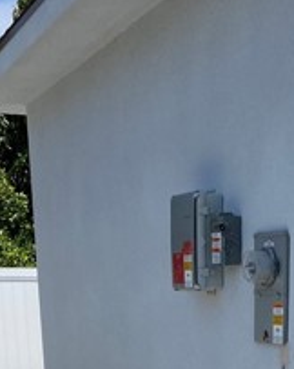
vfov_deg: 20.5
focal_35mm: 80
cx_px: 230
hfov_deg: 19.0
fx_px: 871
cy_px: 553
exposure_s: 1/5025
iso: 32
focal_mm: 4.25
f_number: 1.8
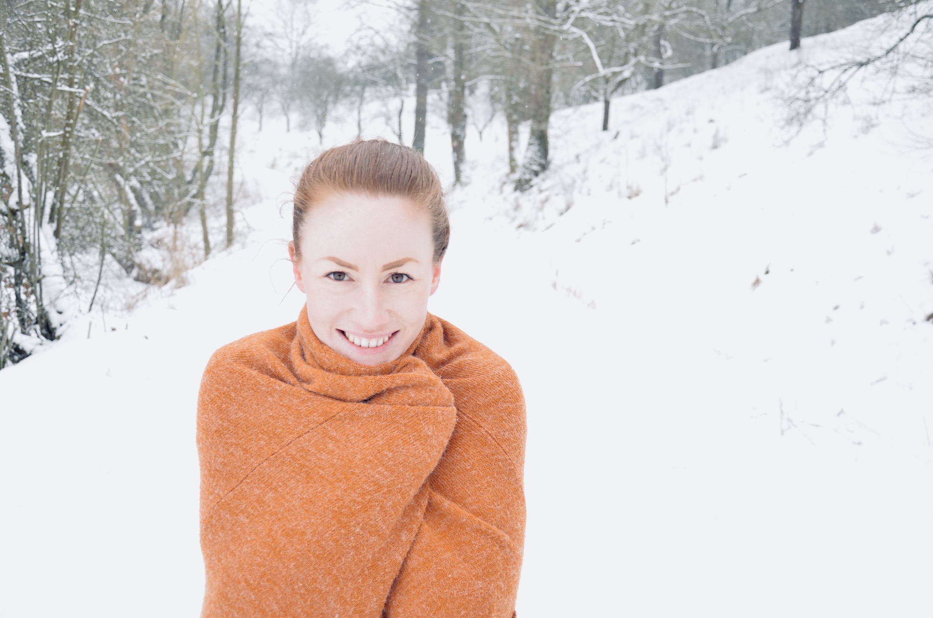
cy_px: 309
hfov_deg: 51.4
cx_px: 466
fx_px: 970
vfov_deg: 35.3
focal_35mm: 38
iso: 100
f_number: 4.5
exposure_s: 1/200
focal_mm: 25
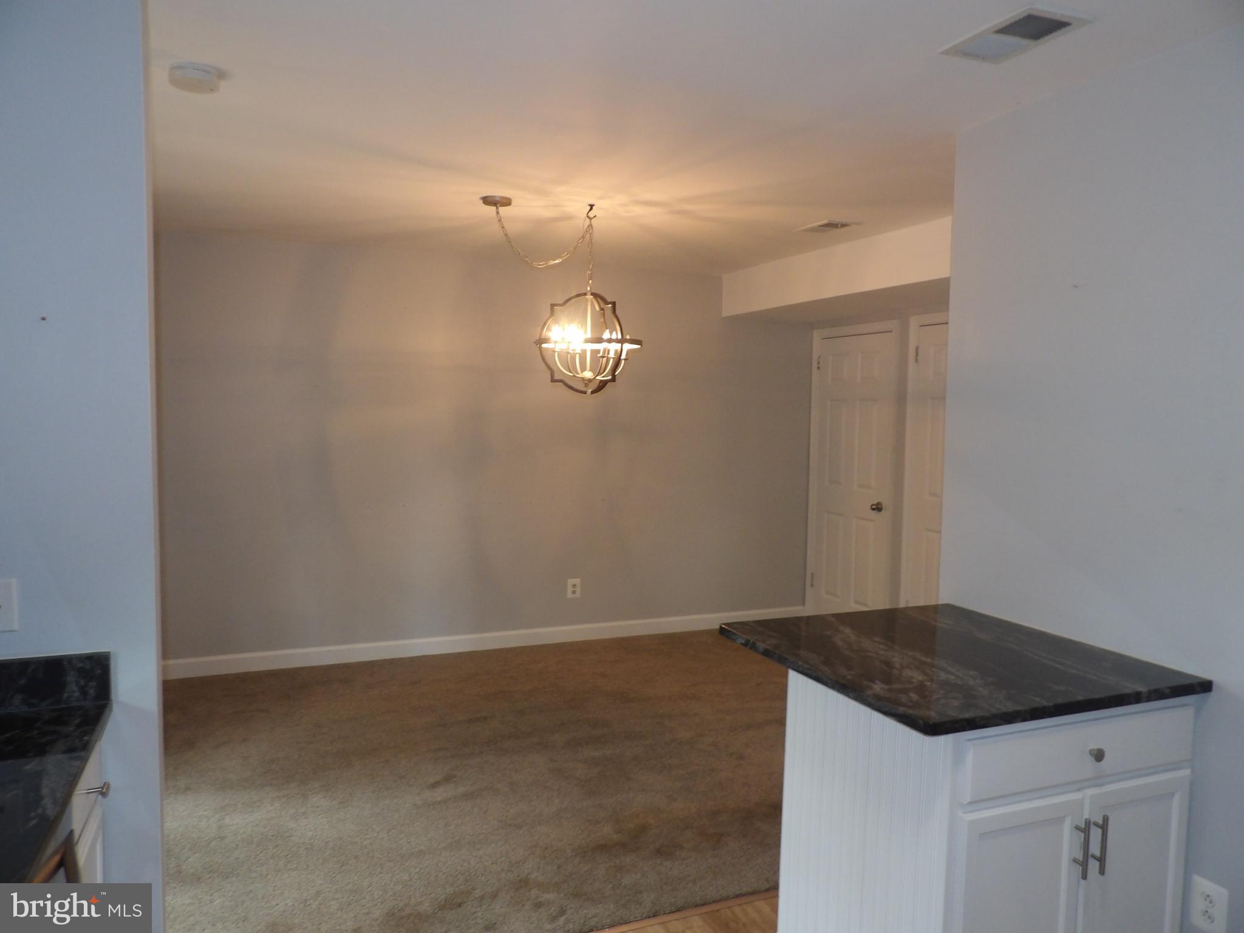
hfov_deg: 71.6
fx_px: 862
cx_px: 622
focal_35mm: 24
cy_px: 466
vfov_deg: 56.8
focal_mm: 4.3
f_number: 3.2
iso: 200
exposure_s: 1/33
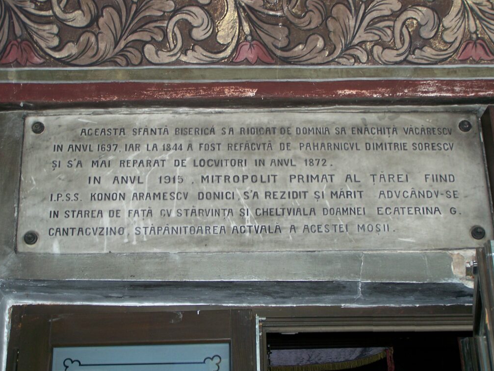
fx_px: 857
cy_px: 188
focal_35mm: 60
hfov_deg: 32.2
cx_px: 247
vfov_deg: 24.4
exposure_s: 1/80
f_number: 3.1
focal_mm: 9.8
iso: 80
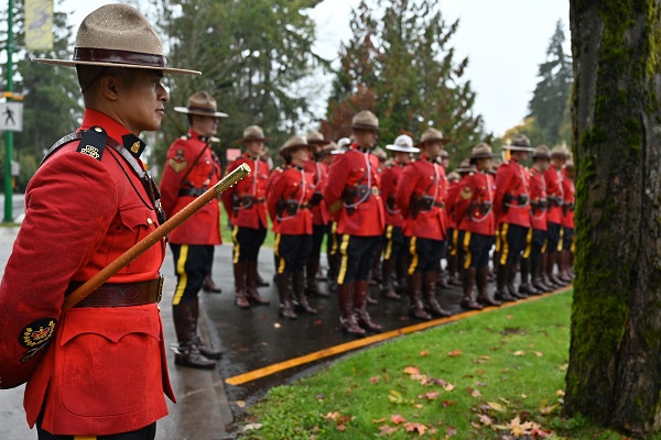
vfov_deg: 38.9
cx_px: 330
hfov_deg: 55.8
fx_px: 624
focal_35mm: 34
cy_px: 220
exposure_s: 1/250
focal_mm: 34
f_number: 4
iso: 280
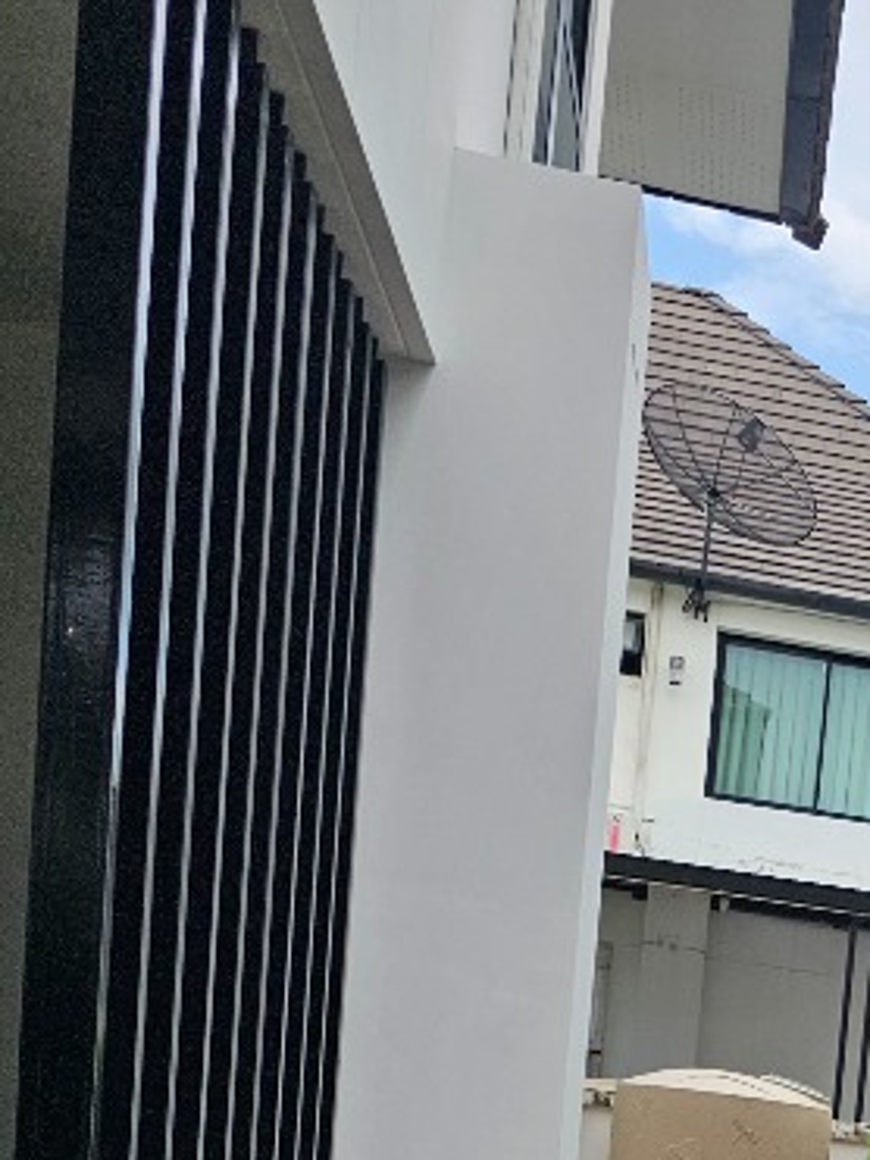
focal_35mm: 62
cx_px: 1102
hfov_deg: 21.6
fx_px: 2079
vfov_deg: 27.4
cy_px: 1401
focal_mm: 6.3
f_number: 1.7
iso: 10
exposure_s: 1/303
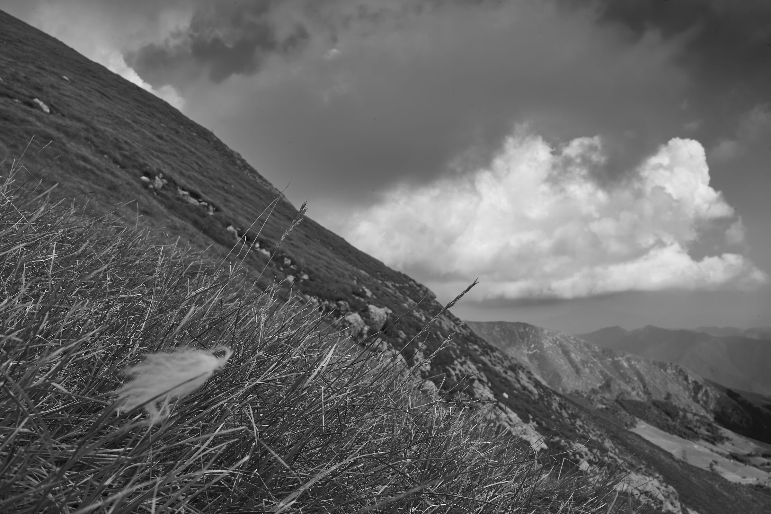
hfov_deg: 48.5
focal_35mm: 40
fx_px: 857
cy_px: 257
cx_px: 386
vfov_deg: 33.4
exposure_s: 1/25
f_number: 22
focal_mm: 40
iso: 100
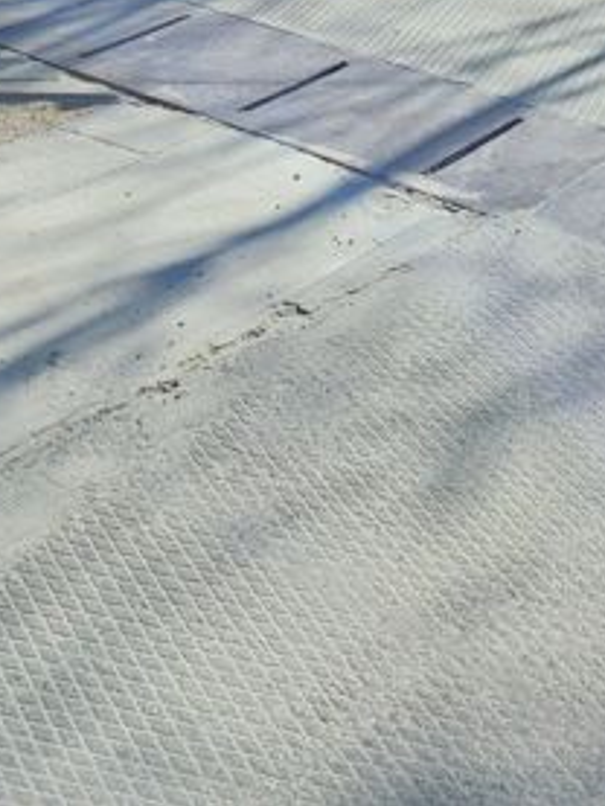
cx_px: 605
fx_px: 1723
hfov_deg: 19.3
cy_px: -432
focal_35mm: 74
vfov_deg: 21.6
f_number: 1.8
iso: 25
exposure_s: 1/646
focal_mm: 5.23
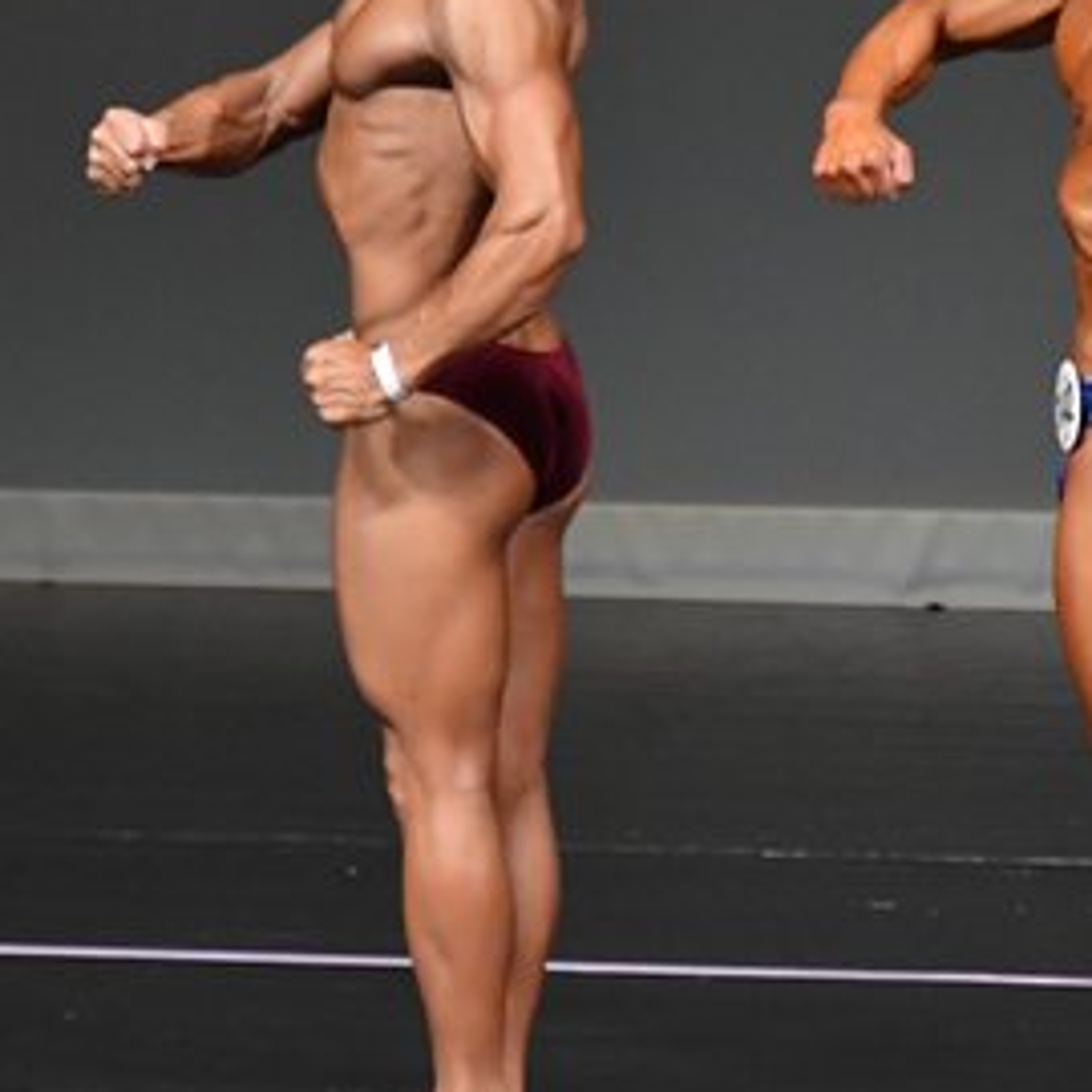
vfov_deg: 2.4
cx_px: 1308
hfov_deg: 2.4
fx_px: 26090
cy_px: 542
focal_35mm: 731
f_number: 5.6
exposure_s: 1/400
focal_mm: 200
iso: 4000
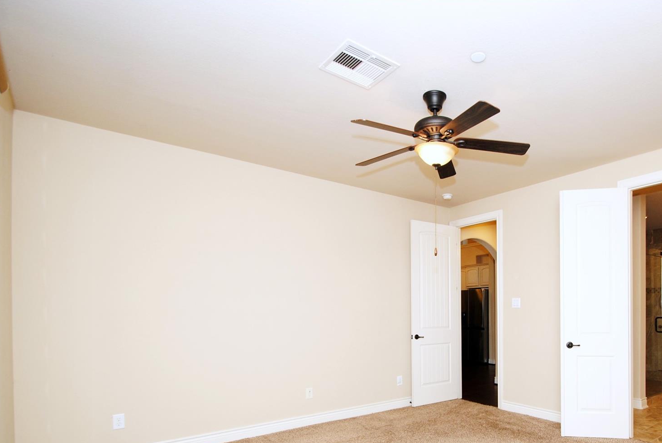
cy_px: 308
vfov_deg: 57.8
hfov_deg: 79.1
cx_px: 429
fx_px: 387
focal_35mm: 21
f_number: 4
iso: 200
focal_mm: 10
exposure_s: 1/60
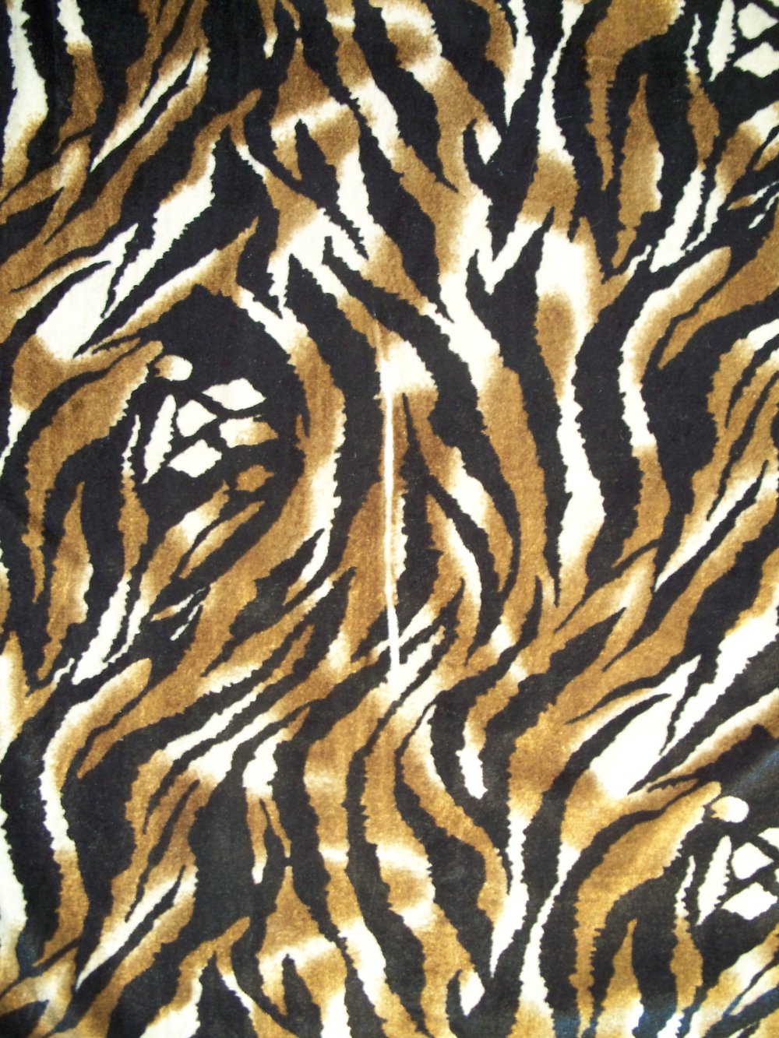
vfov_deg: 50.1
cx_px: 390
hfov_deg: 38.7
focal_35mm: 37
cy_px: 519
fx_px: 1110
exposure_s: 1/10
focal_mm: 7.8
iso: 400
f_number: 2.8
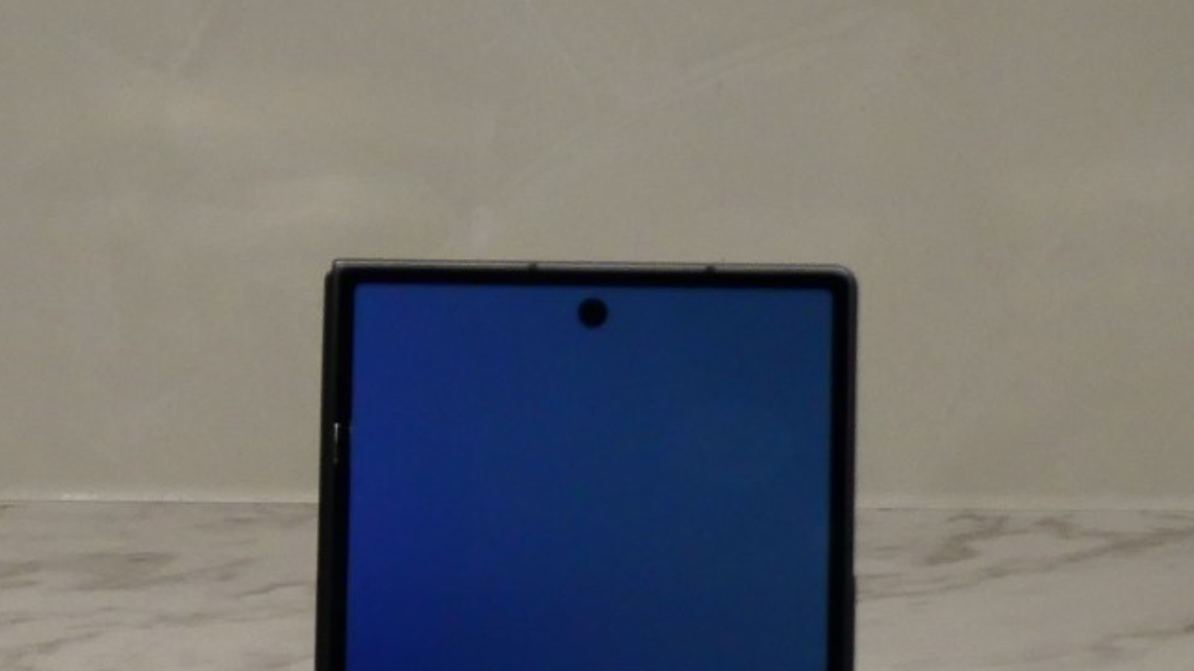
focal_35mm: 130
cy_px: 853
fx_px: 4115
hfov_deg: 16.4
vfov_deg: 9.2
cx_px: 328
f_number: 3.8
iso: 125
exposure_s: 1/80
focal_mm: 7.2
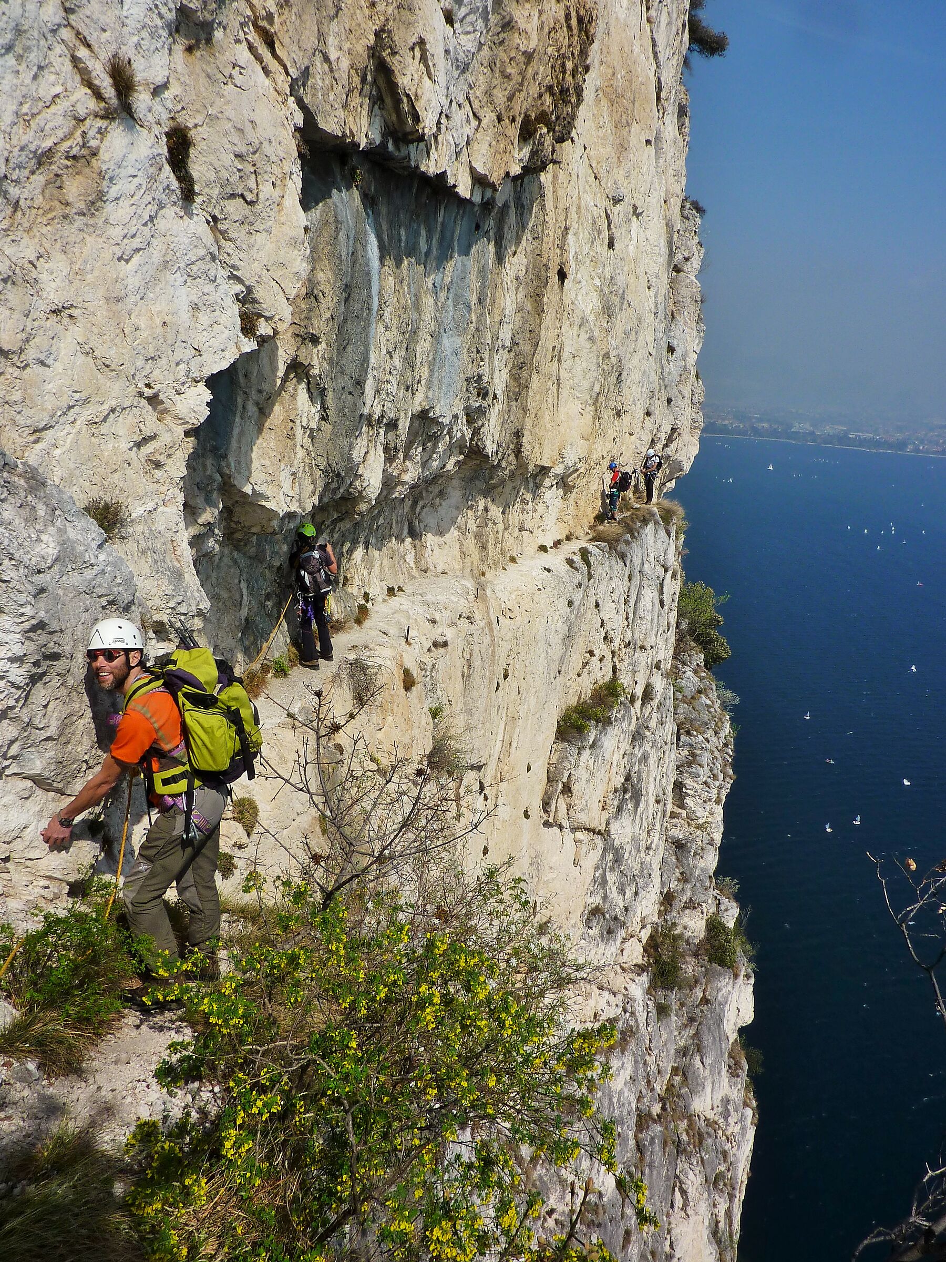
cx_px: 473
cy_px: 631
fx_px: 911
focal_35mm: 25
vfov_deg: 69.4
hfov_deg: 54.9
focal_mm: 4.1
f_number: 5.6
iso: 80
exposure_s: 1/640
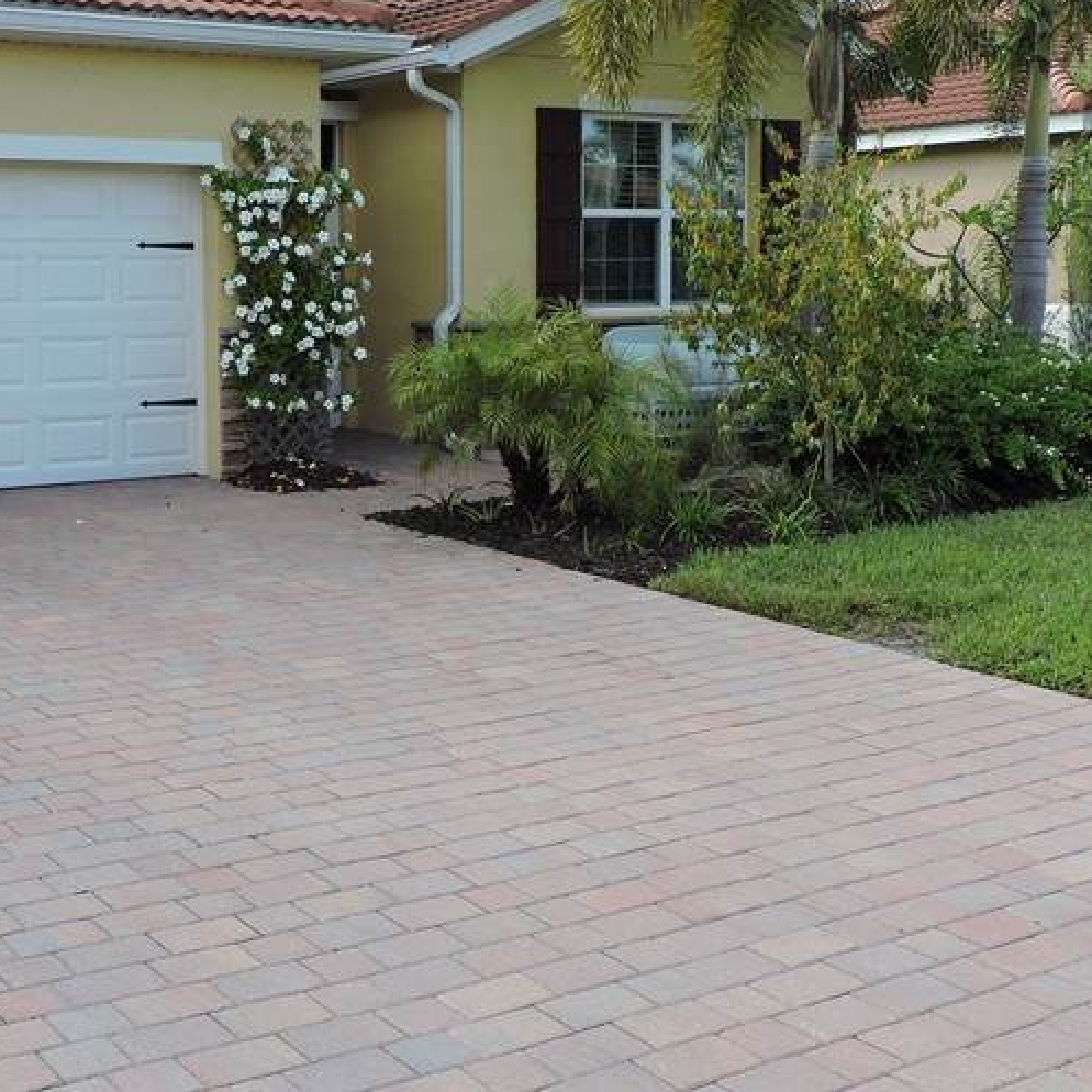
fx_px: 1820
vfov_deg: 33.4
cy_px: 497
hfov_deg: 32.9
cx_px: 305
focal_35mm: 51
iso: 100
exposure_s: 1/400
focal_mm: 5
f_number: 3.1
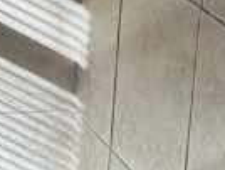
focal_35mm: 183
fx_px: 1192
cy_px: -84
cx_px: -374
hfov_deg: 9.3
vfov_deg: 8.0
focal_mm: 6.86
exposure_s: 1/160
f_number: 1.78
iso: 100
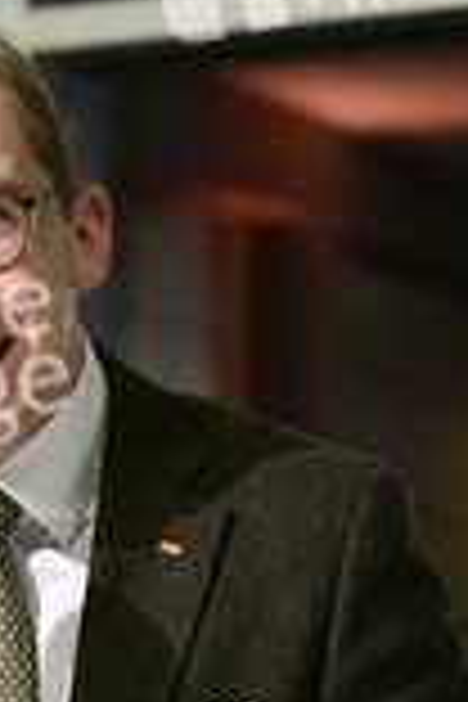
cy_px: 612
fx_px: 3490
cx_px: -32
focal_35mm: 179
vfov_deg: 11.4
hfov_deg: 7.6
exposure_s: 1/400
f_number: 3.2
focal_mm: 70
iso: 6400
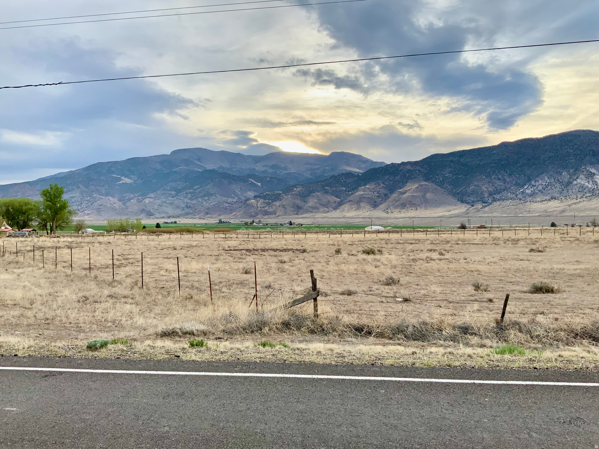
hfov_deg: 61.7
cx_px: 300
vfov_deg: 48.2
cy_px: 224
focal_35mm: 29
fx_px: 502
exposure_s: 1/551
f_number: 1.8
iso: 16
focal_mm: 3
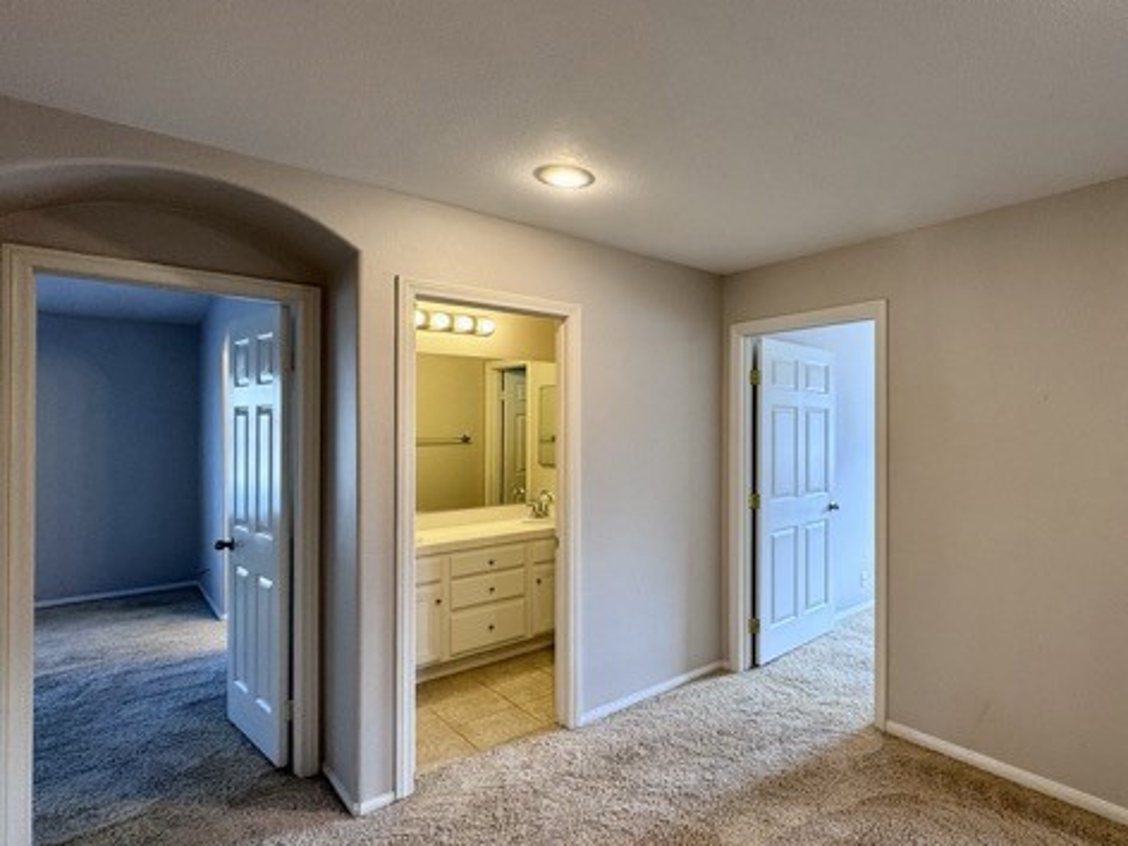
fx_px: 619
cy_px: 423
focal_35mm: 19
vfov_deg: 68.7
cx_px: 727
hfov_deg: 82.5
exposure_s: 1/120
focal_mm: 2.22
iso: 125
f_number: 2.2
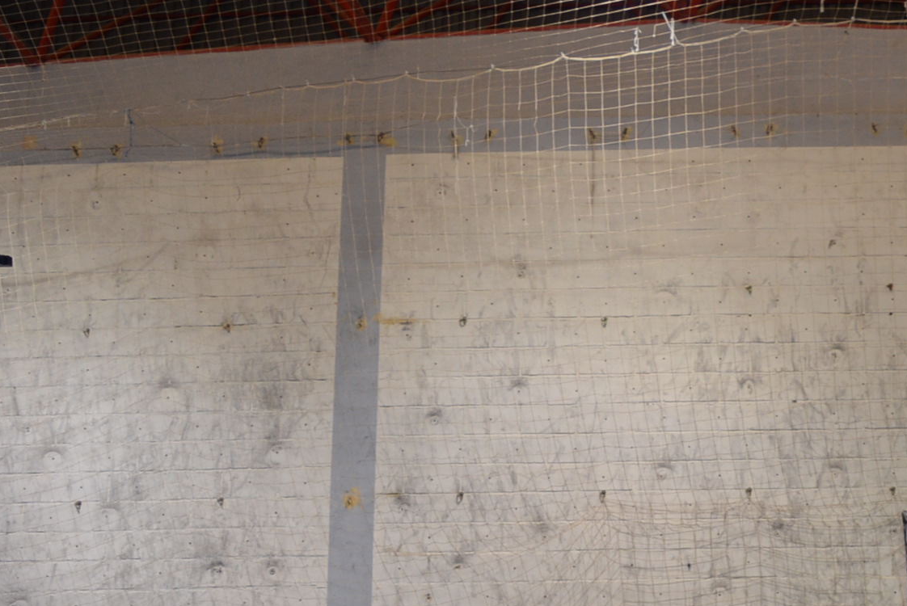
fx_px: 1815
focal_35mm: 72
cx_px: 975
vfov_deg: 17.8
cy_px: 784
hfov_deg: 26.1
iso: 400
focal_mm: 18
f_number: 3.5
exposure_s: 1/40
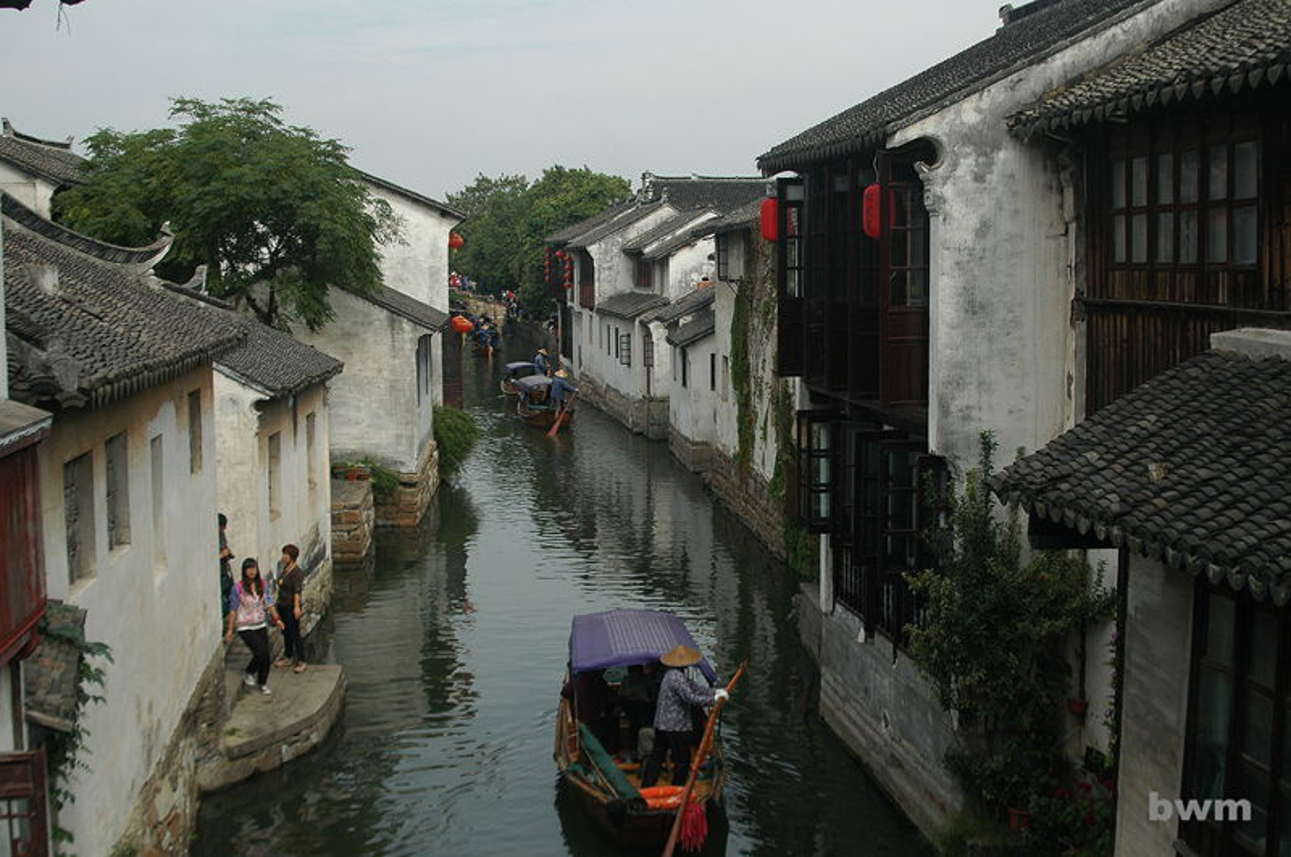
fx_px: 1504
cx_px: 646
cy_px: 428
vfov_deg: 31.8
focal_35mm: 42
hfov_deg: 46.5
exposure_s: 1/200
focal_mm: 28
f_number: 10
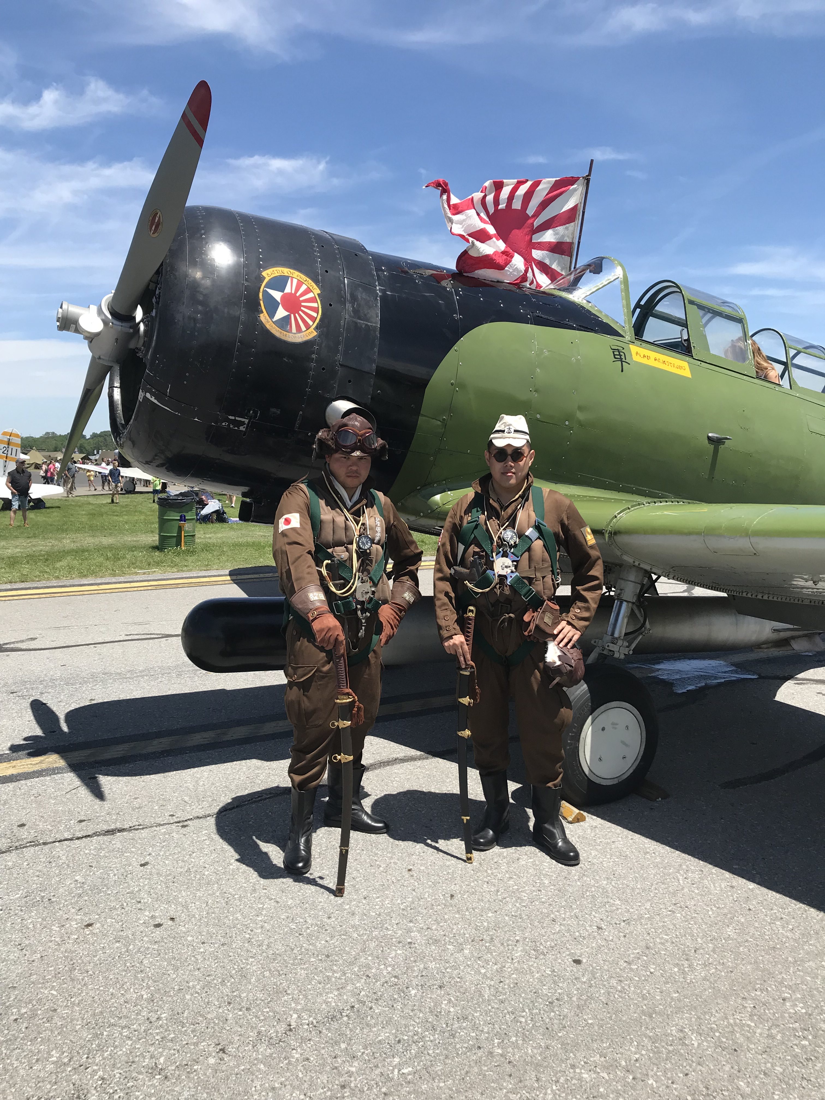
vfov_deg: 63.4
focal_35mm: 28
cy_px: 550
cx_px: 412
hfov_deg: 49.7
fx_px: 890
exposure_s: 1/1808
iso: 20
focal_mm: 3.99
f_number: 1.8
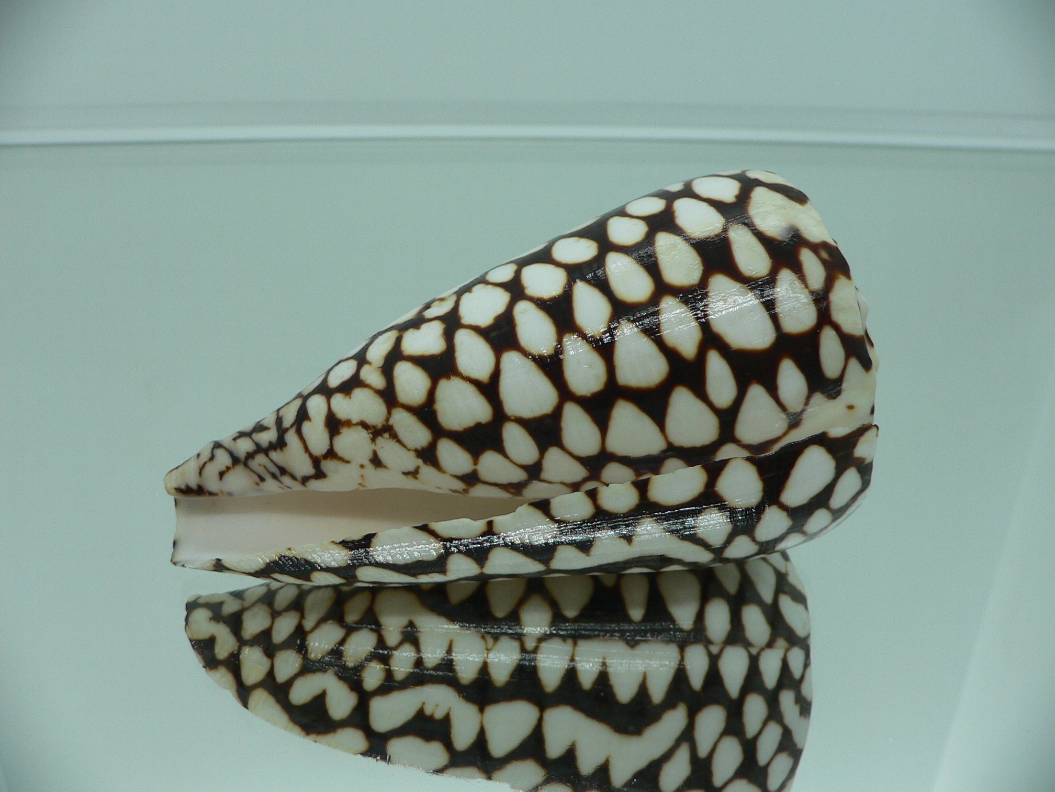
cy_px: 396
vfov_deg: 40.7
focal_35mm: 35
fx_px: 1067
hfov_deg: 52.6
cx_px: 528
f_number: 2.8
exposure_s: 1/60
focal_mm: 4.6
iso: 80
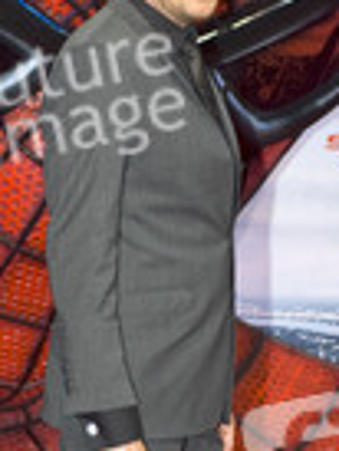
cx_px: 114
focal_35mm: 225
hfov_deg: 6.6
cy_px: 277
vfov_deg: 8.8
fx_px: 2933
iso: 800
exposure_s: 1/320
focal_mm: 80
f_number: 5
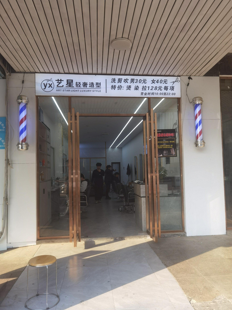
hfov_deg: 49.7
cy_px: 159
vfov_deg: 63.4
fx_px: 250
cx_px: 120
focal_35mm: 28
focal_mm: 6.71
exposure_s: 1/526
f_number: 1.9
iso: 50
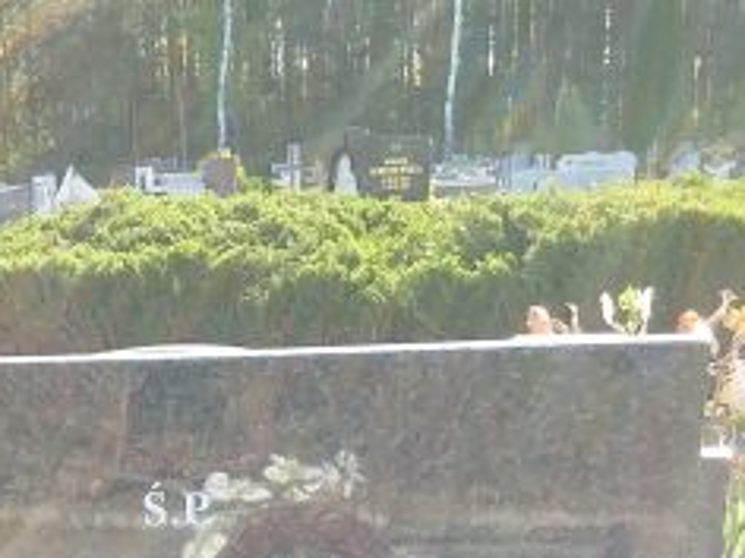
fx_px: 1636
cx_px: 92
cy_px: 908
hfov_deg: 25.0
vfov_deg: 17.0
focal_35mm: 76
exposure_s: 1/196
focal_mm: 2.91
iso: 40
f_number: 1.9
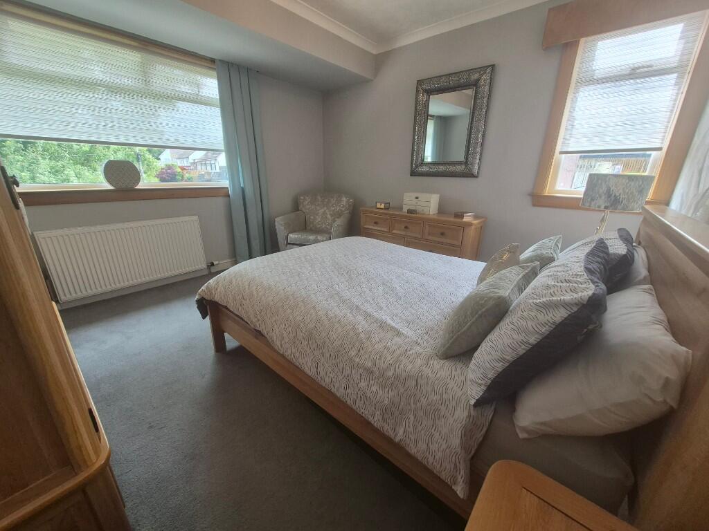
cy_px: 266
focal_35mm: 13
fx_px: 266
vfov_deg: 89.9
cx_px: 354
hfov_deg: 106.2
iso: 80
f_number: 2.2
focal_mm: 1.74
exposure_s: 1/100
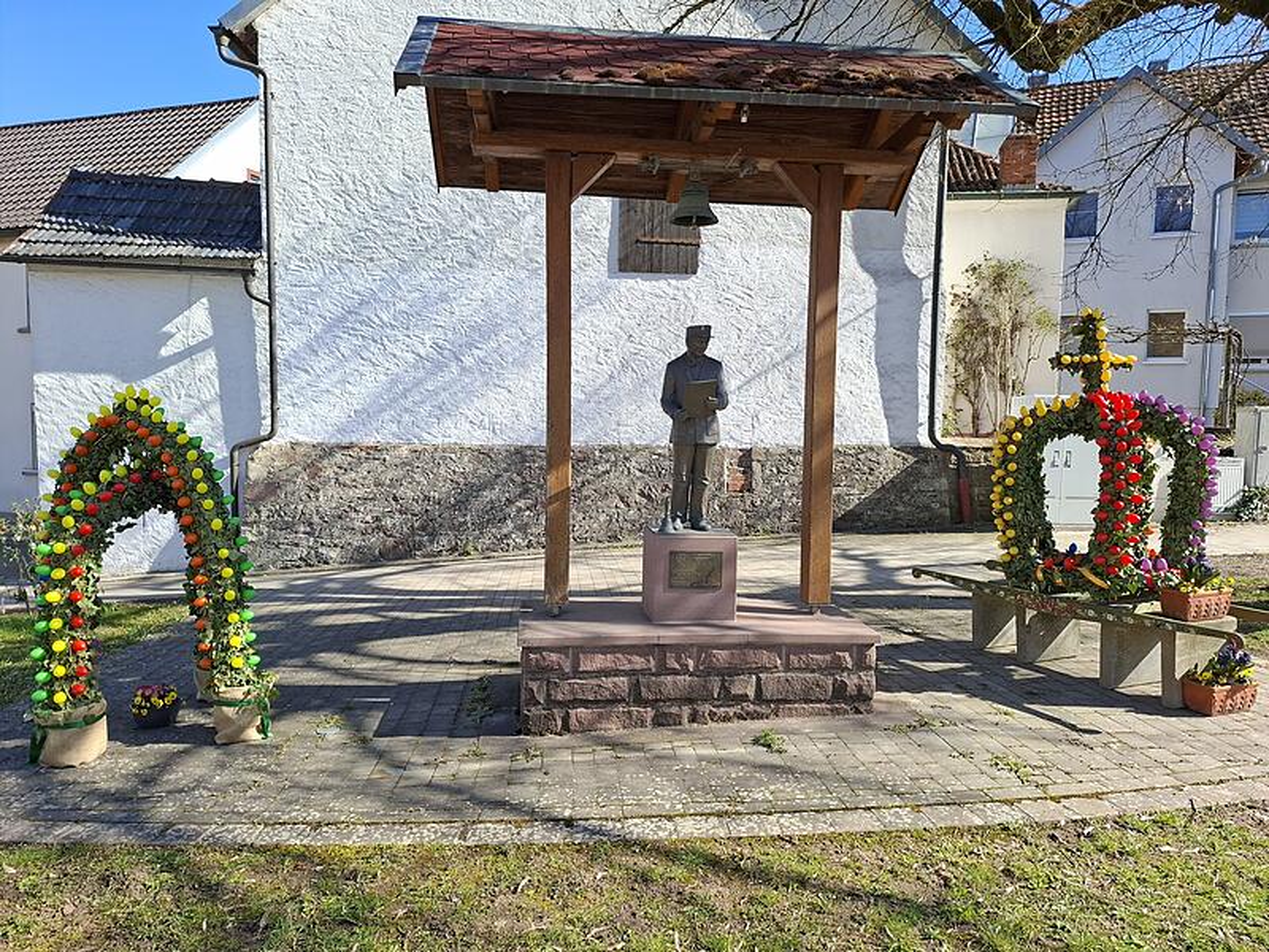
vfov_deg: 58.9
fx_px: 843
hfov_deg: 73.9
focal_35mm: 23
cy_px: 476
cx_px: 634
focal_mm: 5.54
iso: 50
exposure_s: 1/835
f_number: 1.8
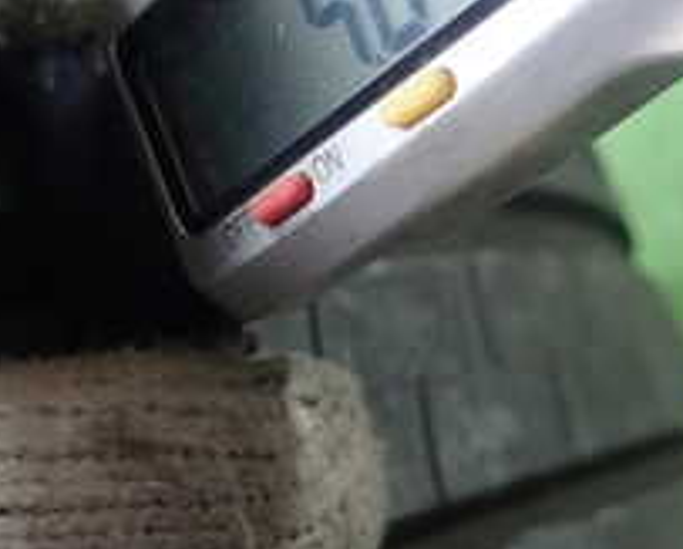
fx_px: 1458
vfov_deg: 21.2
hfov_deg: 26.2
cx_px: 229
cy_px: 162
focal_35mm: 72
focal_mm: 4.5
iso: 200
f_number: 2
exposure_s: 1/60
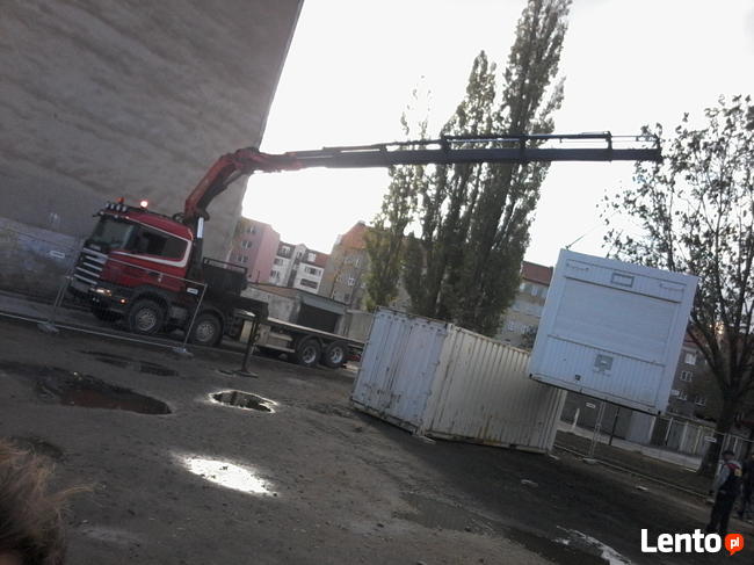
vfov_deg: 48.2
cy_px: 282
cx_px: 377
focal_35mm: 29
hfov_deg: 61.7
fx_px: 631
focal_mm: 2.35
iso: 50
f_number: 2.4
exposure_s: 1/434
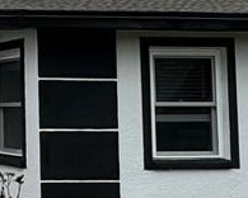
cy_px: 52
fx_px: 822
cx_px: -248
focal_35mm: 112
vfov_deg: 13.7
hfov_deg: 14.3
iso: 50
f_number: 2.2
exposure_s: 1/1346
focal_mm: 2.22
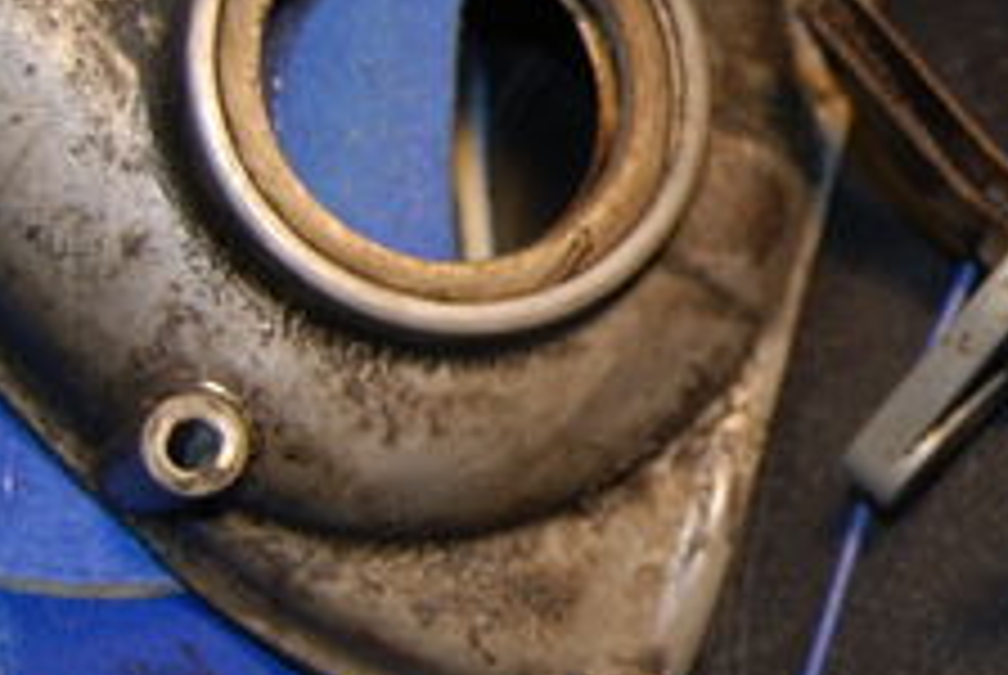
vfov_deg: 13.9
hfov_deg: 19.2
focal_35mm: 98
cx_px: 1287
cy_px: 230
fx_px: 2760
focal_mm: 23
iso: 200
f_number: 3.8
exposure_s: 1/60
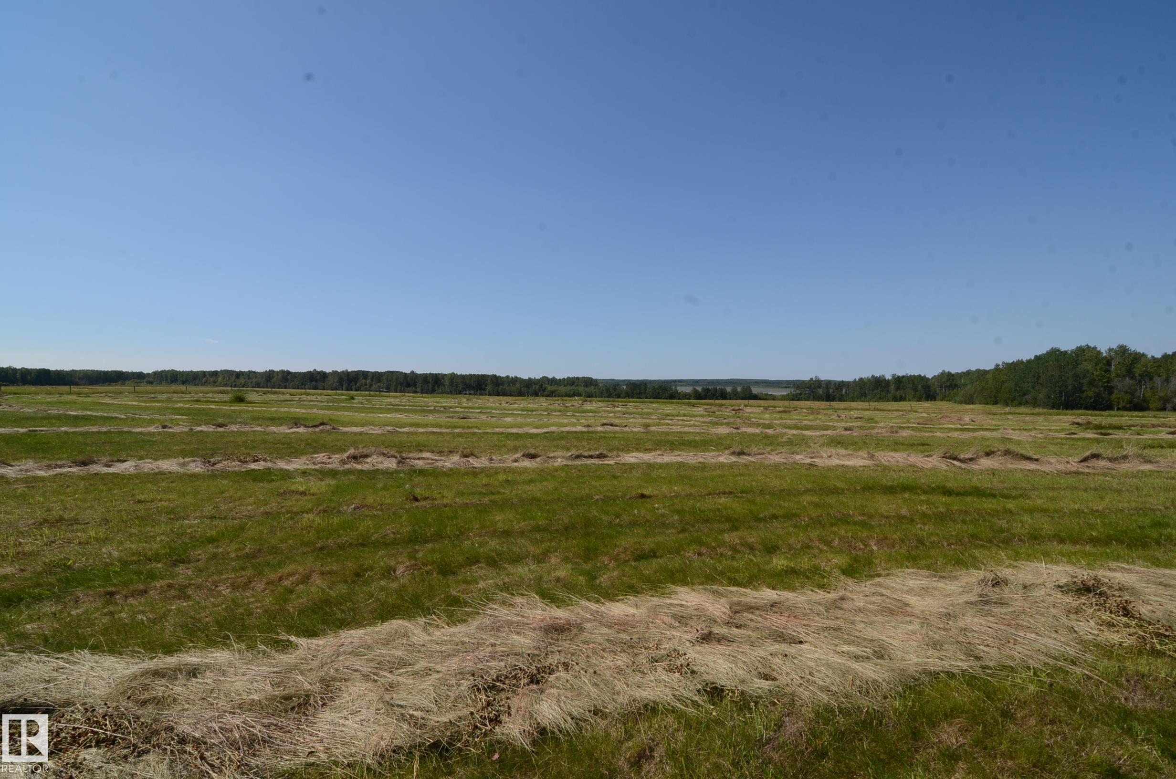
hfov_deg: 95.1
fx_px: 538
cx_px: 588
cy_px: 390
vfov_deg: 71.8
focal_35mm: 16
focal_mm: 11
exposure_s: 1/100
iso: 100
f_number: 11
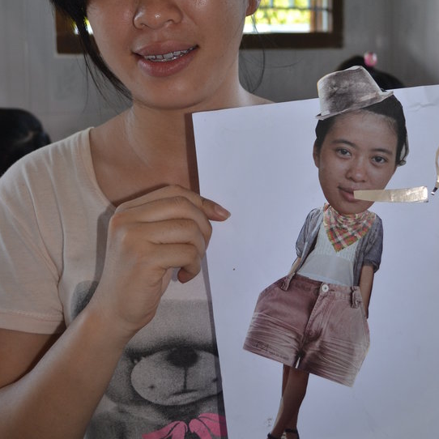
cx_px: 250
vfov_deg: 31.8
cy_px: 128
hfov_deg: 32.2
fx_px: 760
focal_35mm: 53
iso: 280
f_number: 3.8
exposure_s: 1/60
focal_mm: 22
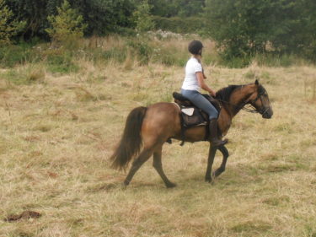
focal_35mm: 79
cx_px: 205
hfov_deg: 24.6
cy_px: 104
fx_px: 721
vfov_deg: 18.6
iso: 160
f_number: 4.5
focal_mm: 10.04
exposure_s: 1/500
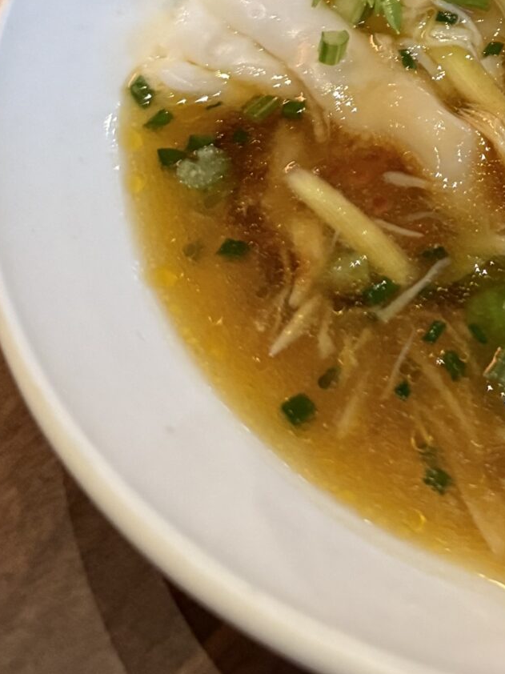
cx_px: 746
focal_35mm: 73
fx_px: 1421
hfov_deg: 18.1
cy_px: -150
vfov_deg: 24.1
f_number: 1.78
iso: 640
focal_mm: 6.76
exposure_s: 1/40
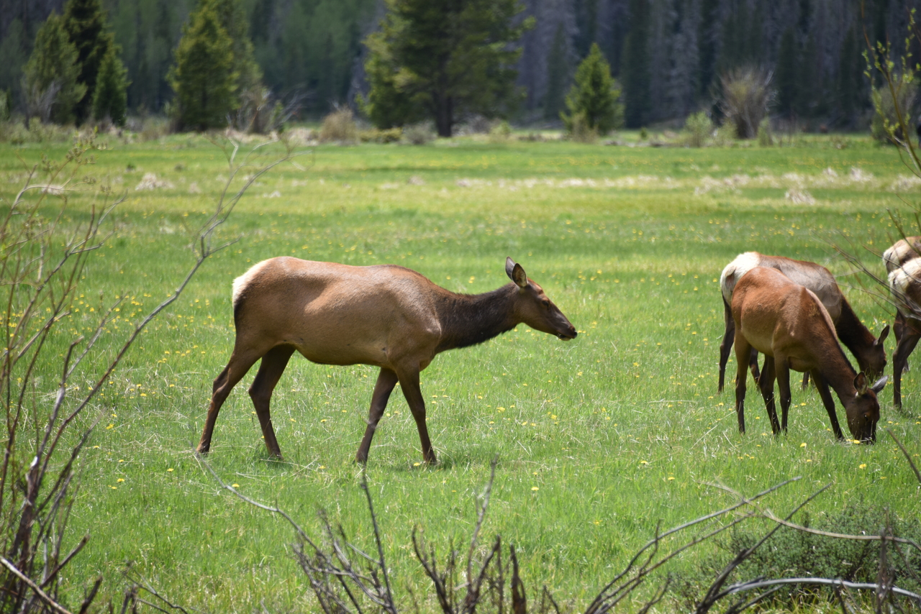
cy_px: 307
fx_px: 7676
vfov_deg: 4.6
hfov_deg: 6.9
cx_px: 460
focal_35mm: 300
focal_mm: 300
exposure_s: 1/640
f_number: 5.6
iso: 220
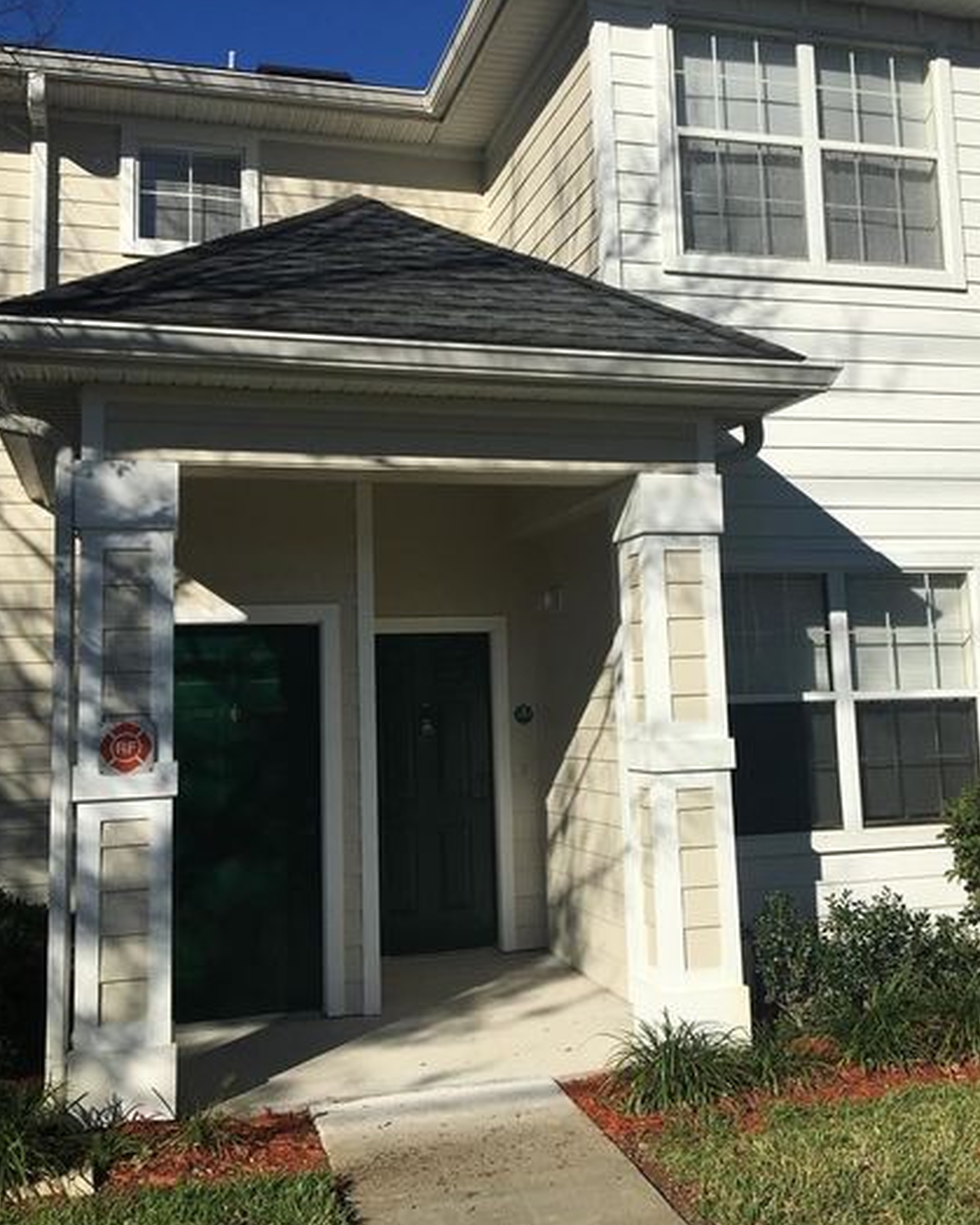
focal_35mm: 36
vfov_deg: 50.1
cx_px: 536
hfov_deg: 41.1
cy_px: 530
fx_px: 1306
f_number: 2.2
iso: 25
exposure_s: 1/3344
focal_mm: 4.15
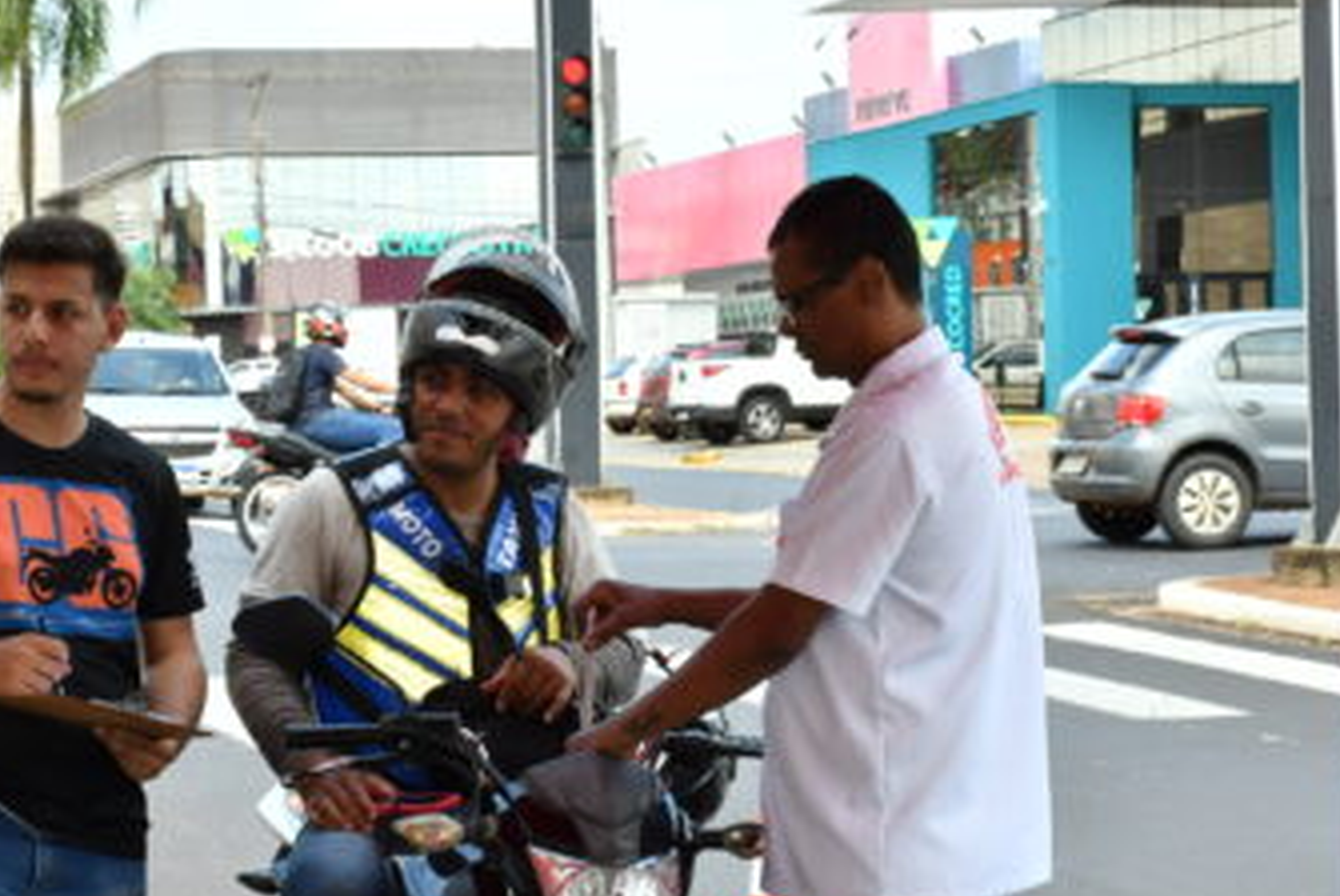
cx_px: 482
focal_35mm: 109
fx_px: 4061
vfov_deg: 12.6
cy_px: 482
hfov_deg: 18.7
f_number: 13
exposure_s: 1/200
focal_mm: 50
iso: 640
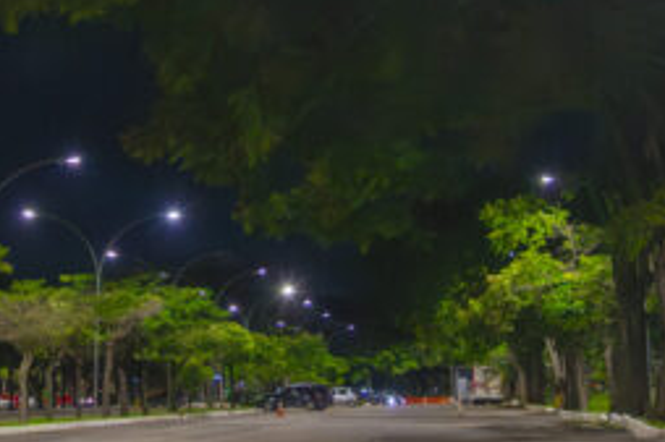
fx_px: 2012
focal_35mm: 109
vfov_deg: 12.3
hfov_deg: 18.6
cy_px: -52
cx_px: 144
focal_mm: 24
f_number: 4
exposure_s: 1/200
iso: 3200
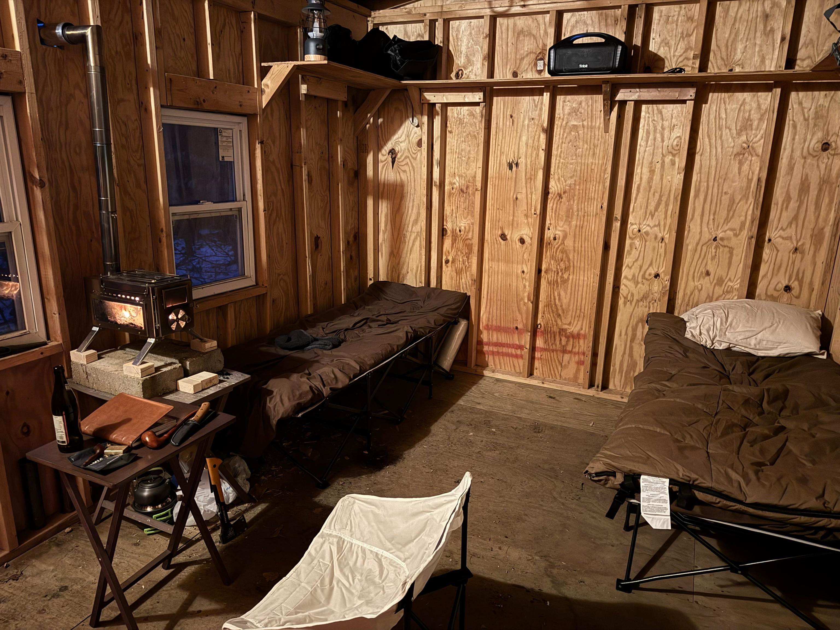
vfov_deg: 56.8
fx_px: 582
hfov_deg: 71.6
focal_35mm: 24
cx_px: 420
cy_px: 315
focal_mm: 6.76
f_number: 1.78
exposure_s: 1/11
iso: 1000
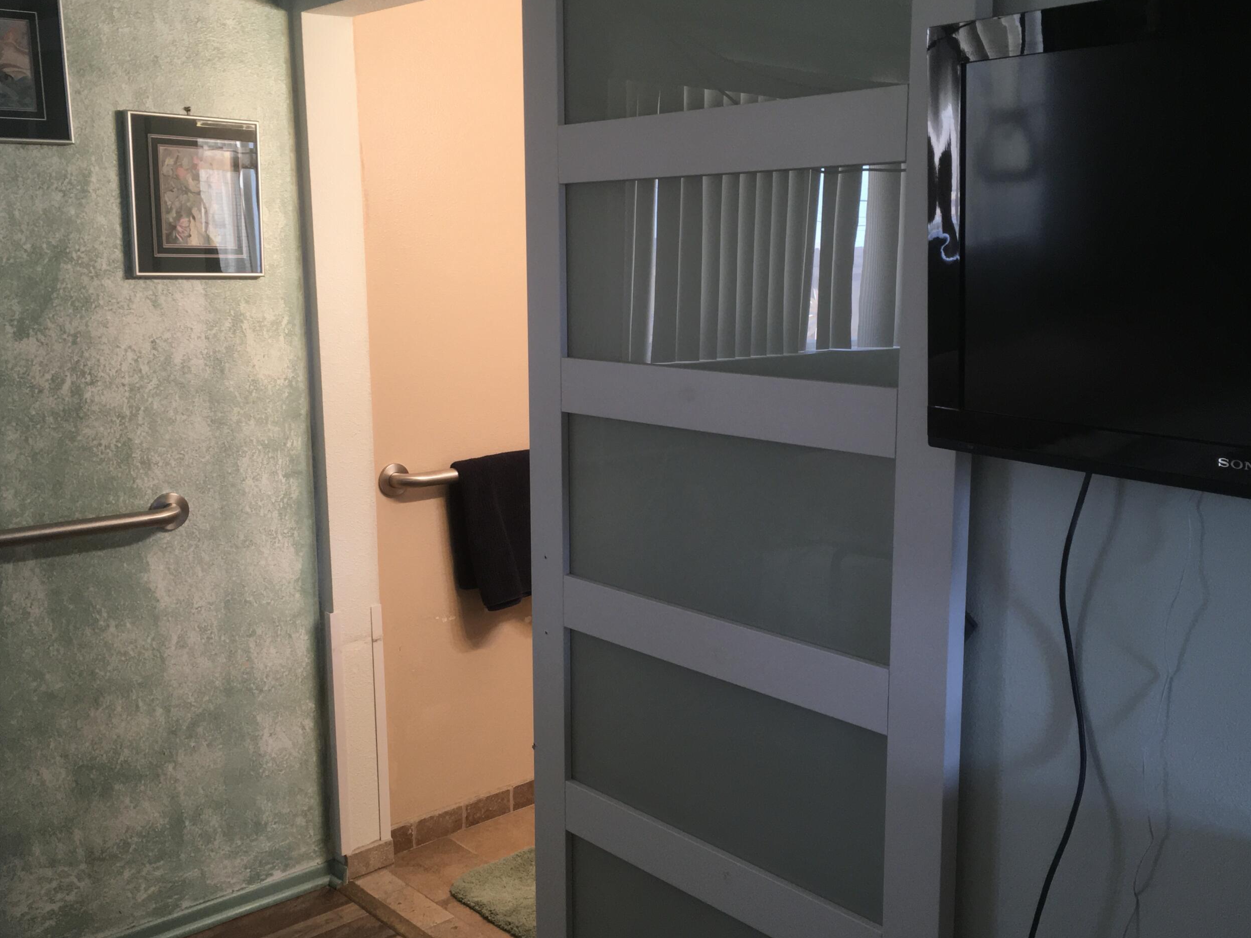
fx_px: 1265
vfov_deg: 40.7
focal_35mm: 35
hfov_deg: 52.6
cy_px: 481
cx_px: 665
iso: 64
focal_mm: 4.15
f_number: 2.2
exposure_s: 1/30
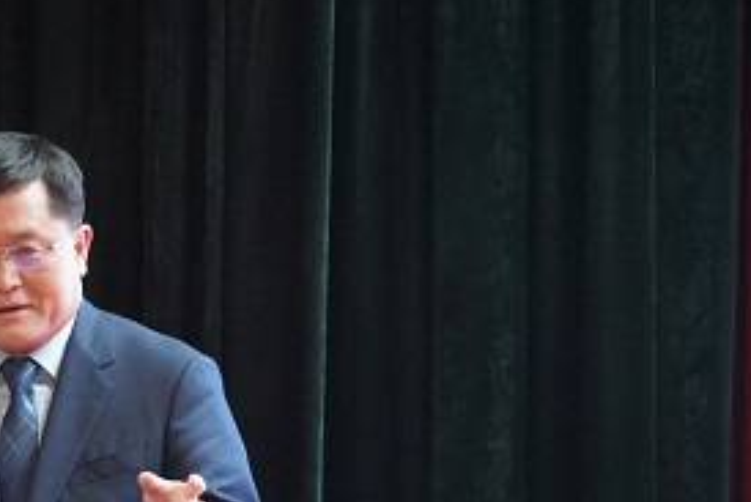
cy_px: 527
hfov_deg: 3.9
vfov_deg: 2.6
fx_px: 10978
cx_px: -27
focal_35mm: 526
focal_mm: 240
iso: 12800
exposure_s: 1/160
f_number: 6.3
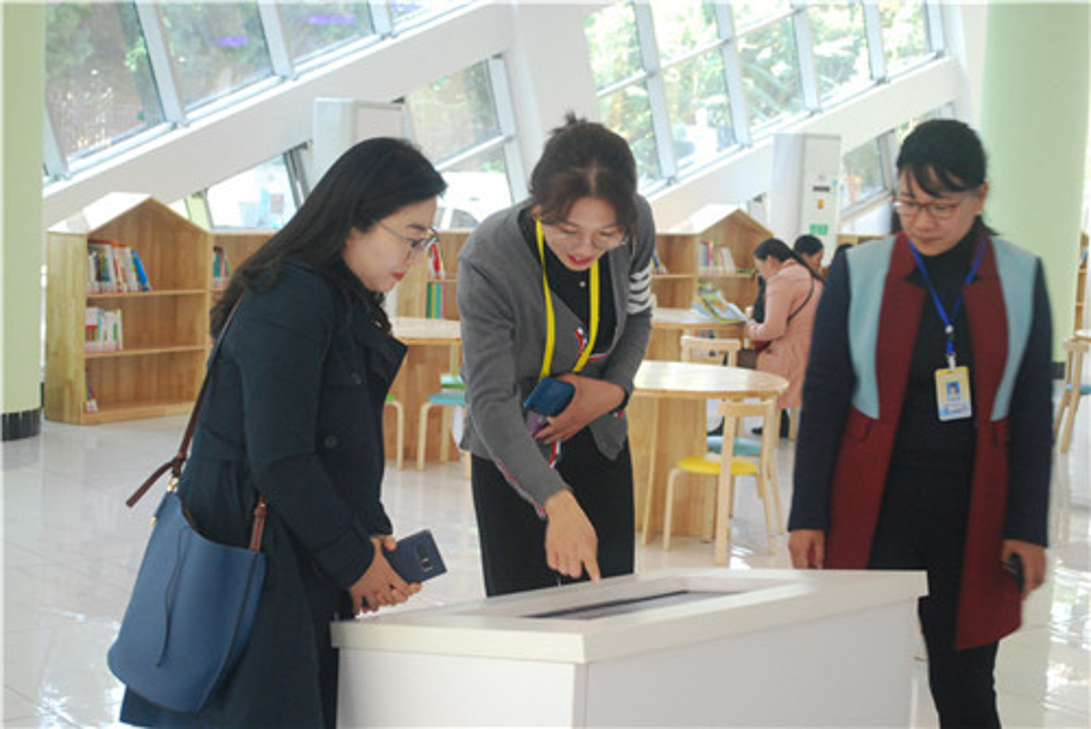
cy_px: 364
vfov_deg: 22.7
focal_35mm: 60
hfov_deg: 33.4
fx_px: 1819
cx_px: 546
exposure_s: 1/15
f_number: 5.3
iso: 800
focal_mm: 40
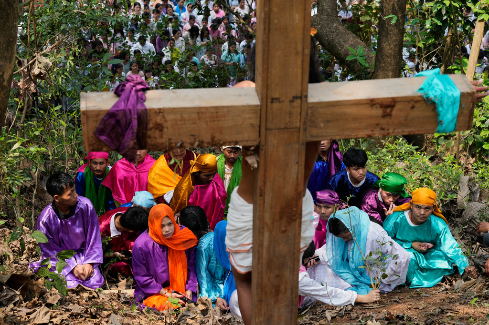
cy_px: 162
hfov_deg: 23.9
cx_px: 244
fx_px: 1154
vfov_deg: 16.1
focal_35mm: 85
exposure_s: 1/400
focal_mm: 85
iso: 320
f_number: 6.3
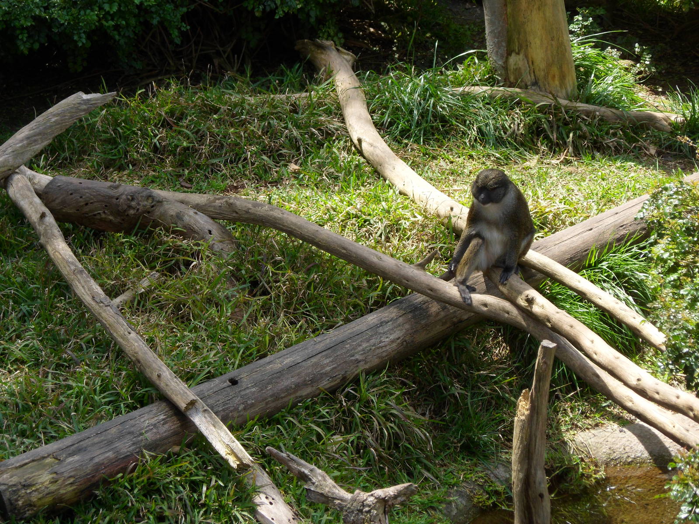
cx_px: 350
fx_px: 3271
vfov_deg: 9.2
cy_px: 262
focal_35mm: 162
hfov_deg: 12.2
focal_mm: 28.7
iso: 80
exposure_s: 1/90
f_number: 5.5
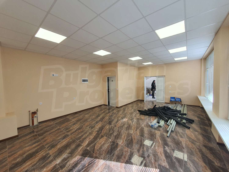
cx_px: 114
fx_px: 86
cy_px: 86
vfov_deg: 89.9
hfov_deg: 106.2
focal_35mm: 13
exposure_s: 1/100
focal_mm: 1.8
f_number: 2.2
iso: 64
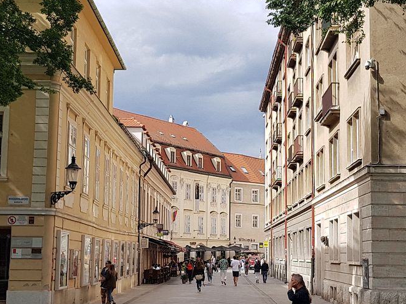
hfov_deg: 30.7
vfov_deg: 23.3
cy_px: 164
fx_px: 739
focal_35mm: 63
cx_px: 239
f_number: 1.7
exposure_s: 1/1688
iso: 50
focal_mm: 4.2
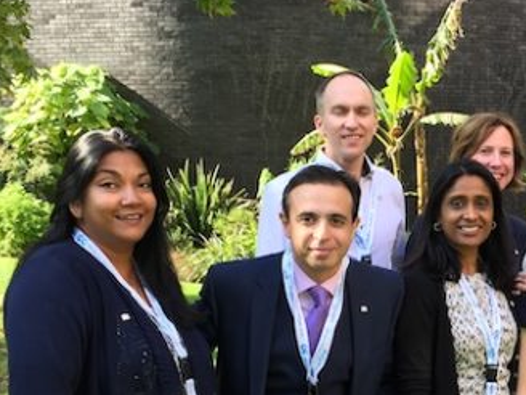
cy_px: 401
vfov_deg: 20.9
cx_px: 449
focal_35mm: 68
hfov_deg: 27.7
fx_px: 1033
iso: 32
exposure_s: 1/107
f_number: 2.2
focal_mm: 4.15
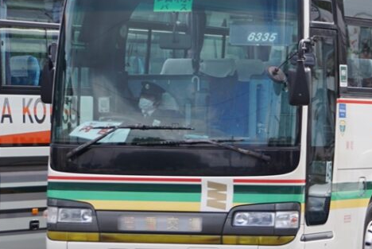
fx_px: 2545
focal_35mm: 246
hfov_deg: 8.4
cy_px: 95
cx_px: 255
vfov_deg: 5.6
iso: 100
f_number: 5.6
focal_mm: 75
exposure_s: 1/160
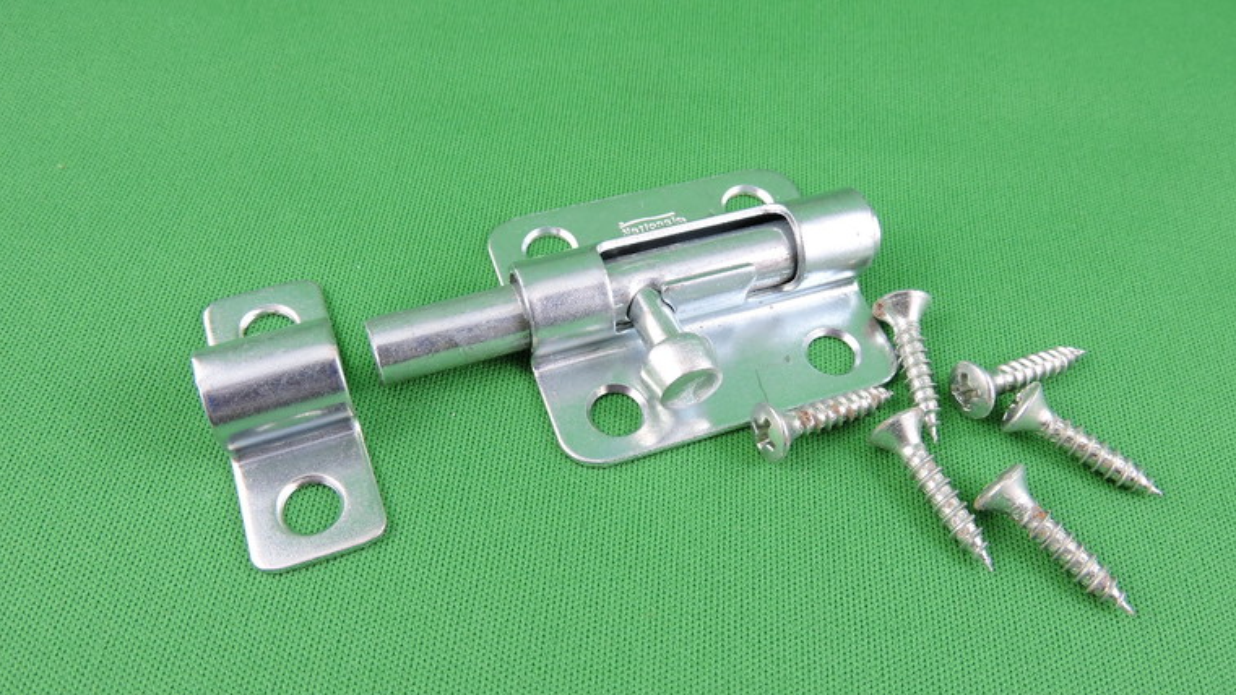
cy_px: 393
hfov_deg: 62.6
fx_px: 1016
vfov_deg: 37.7
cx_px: 616
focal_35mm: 31
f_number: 3.5
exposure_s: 1/30
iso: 125
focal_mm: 5
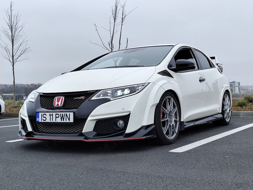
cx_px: 126
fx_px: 336
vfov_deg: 31.5
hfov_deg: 41.2
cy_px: 95
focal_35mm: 46
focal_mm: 6.19
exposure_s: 1/329
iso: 50
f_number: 1.65
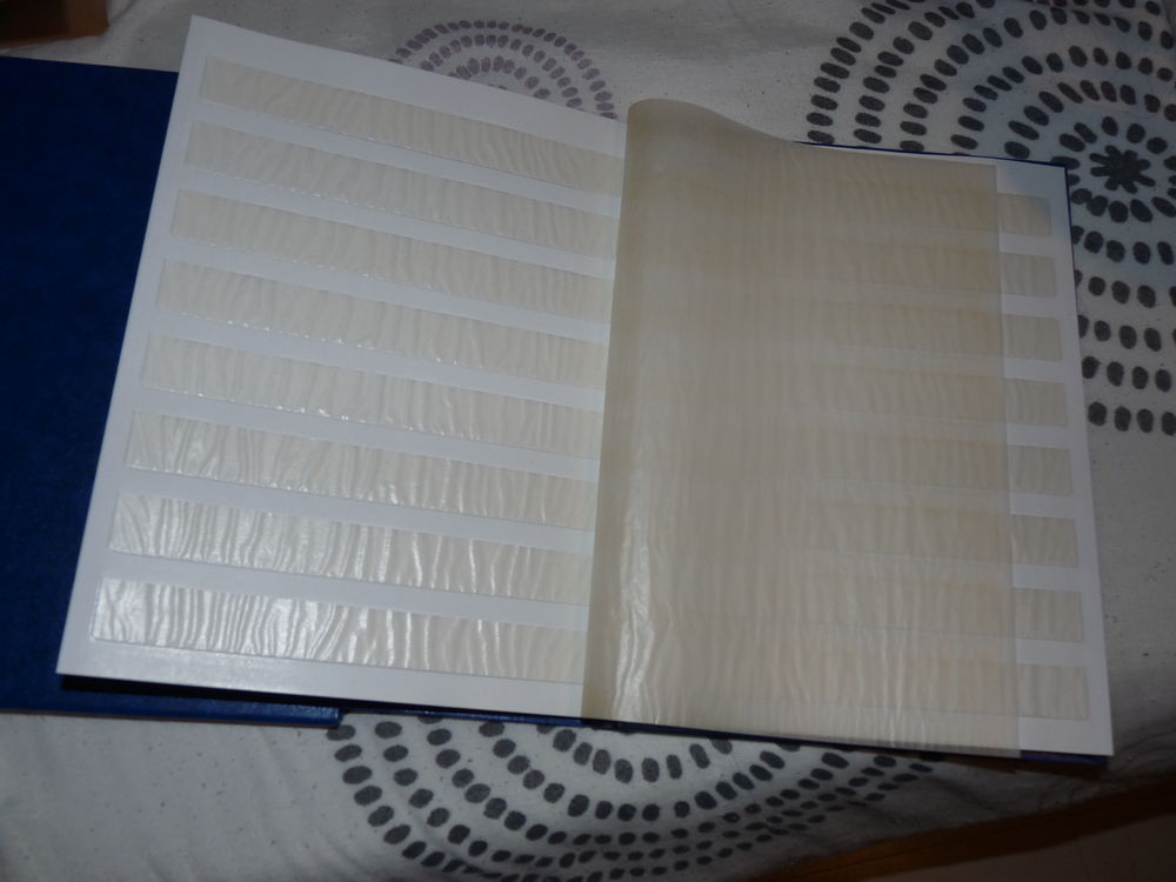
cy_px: 441
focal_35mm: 30
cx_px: 588
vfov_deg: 46.8
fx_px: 1019
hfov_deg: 60.0
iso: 100
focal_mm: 5.3
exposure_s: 1/30
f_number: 3
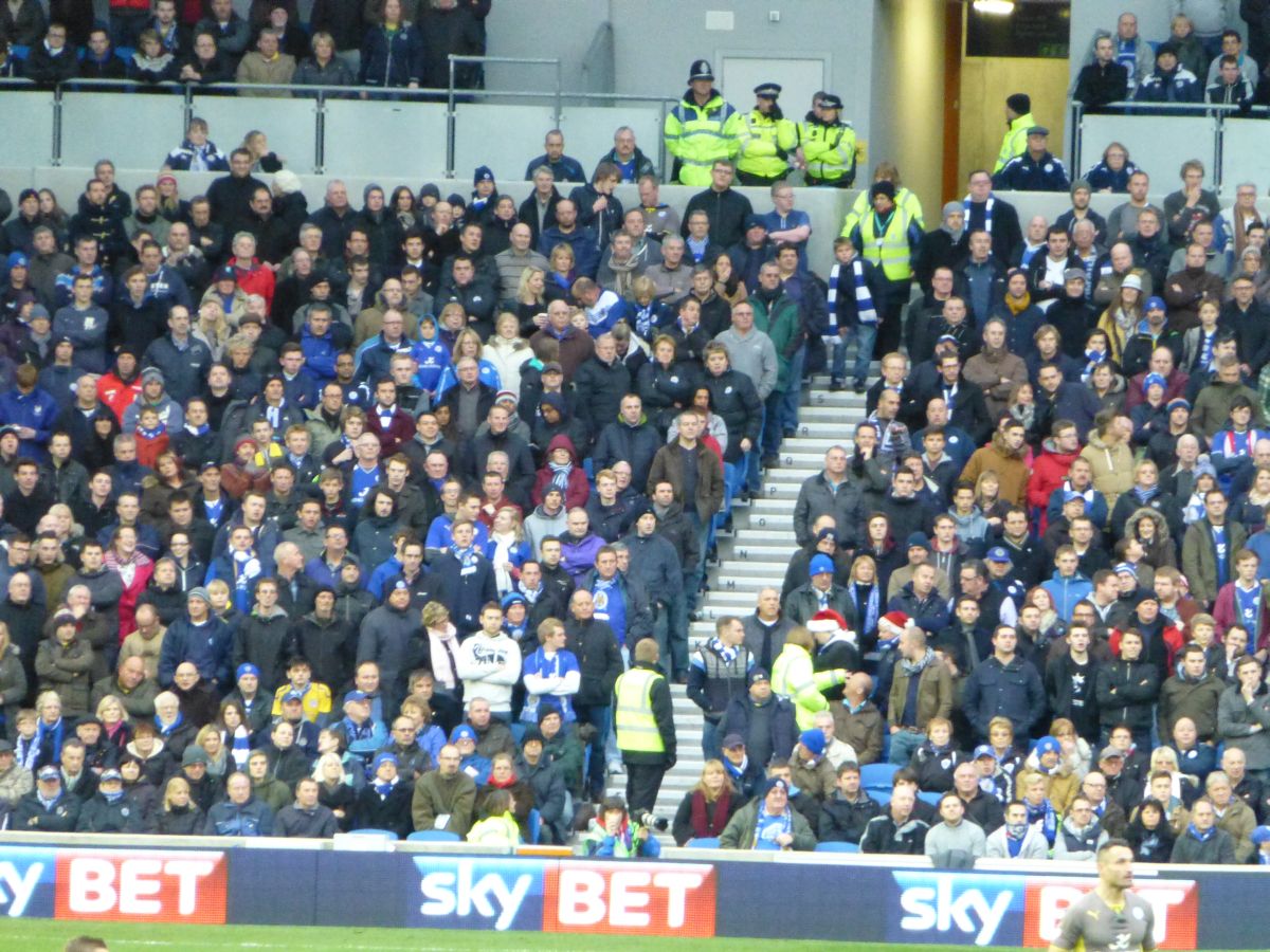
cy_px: 476
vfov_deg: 3.1
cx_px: 635
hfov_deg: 4.1
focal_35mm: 480
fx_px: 17610
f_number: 6.4
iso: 1600
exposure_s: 1/50
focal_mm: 86
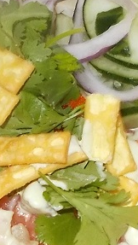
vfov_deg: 19.1
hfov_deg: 10.8
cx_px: 4
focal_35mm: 112
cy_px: 132
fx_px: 727
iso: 200
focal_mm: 4.6
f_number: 3.2
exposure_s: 1/25
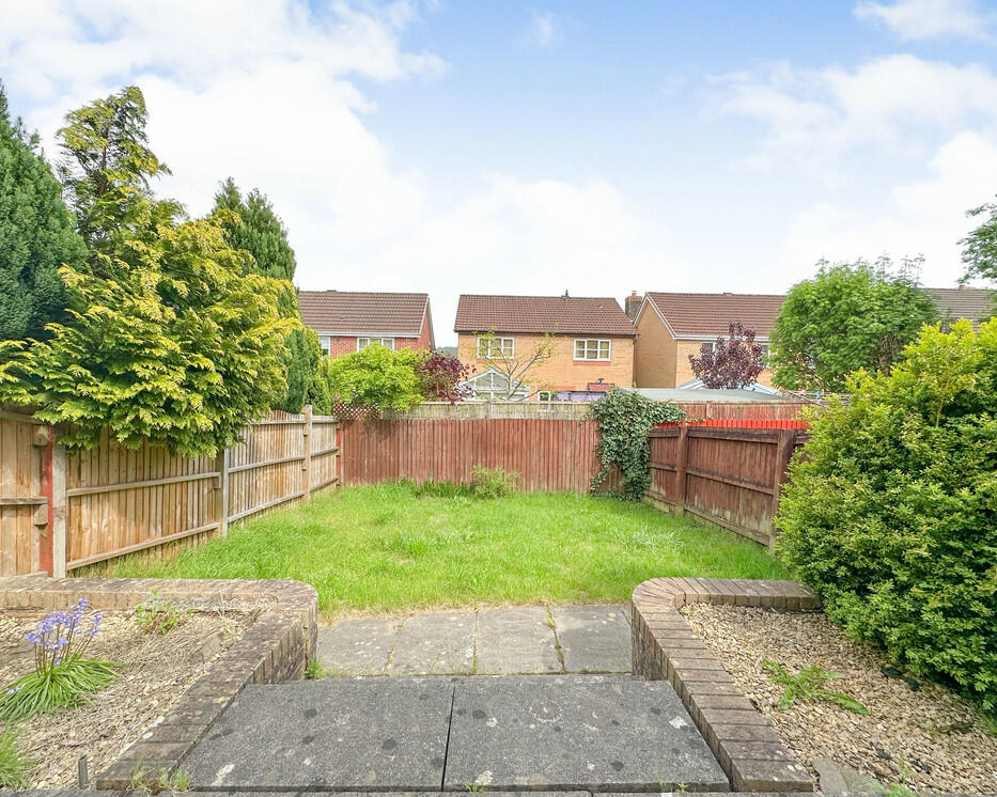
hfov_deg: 96.8
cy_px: 398
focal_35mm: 15
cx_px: 487
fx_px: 443
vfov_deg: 84.0
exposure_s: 1/1250
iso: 40
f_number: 2.2
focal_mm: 2.22
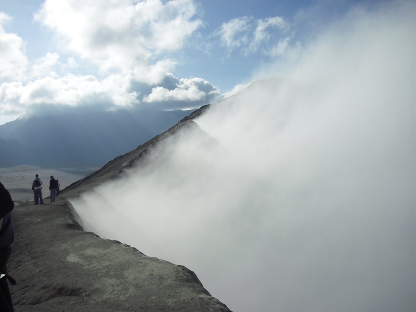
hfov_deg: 49.0
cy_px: 156
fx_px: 457
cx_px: 208
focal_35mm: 38
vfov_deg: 37.7
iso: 100
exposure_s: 1/800
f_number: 8
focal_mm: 6.2
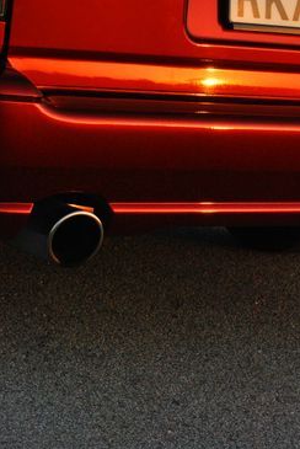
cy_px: 203
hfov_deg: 11.3
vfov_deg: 16.9
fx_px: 1510
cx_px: 293
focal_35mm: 121
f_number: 10
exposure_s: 1/125
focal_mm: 46
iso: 800
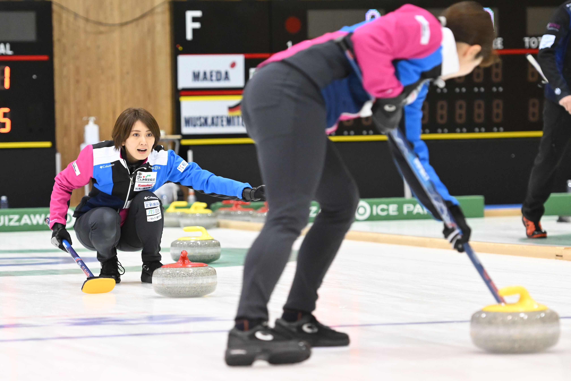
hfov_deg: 11.8
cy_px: 190
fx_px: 2760
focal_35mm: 174
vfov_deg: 7.9
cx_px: 286
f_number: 2.8
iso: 5000
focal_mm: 116
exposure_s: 1/800
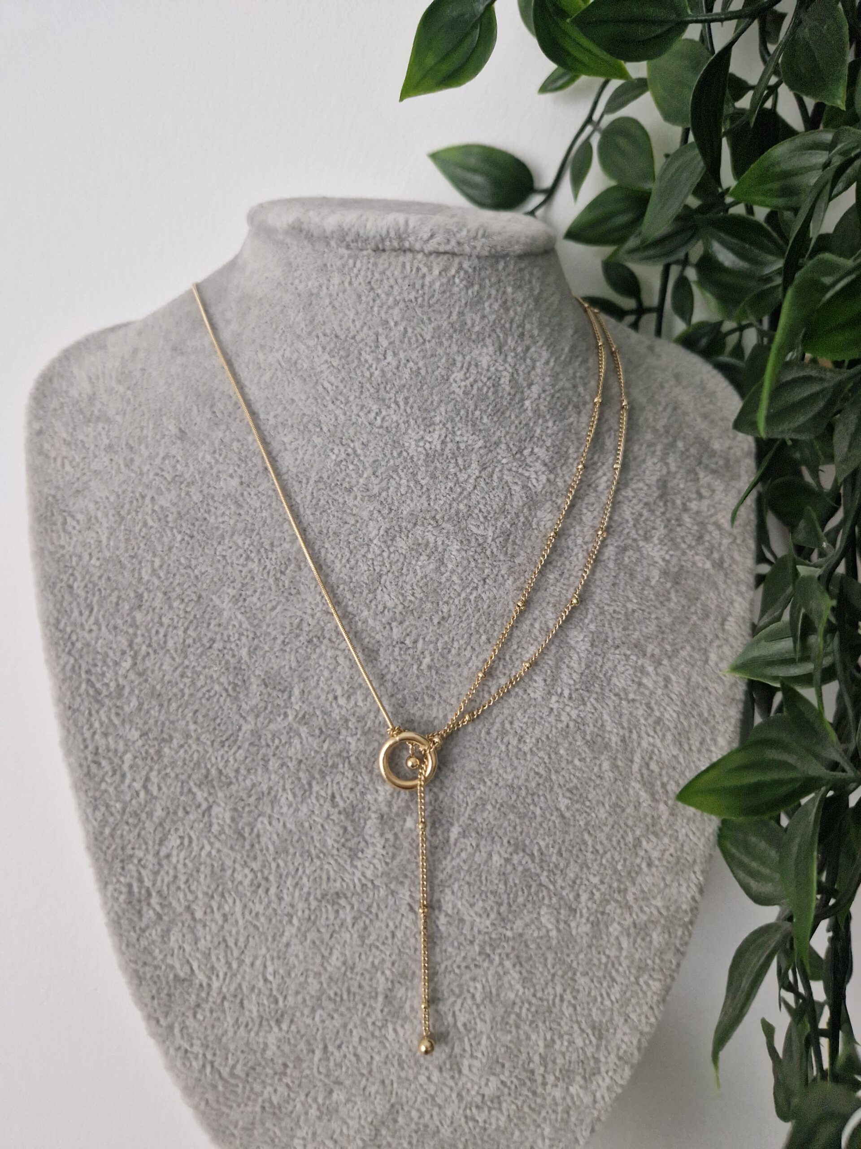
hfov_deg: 58.9
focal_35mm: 23
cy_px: 574
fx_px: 763
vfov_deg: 73.9
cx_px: 430
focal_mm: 5.4
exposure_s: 1/100
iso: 64
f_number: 1.8
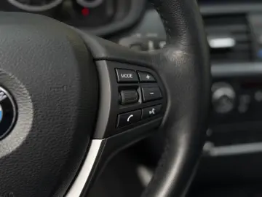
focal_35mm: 48
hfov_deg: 39.7
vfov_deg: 30.3
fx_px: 363
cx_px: 131
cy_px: 98
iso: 100
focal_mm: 6.76
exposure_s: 1/819
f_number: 1.78
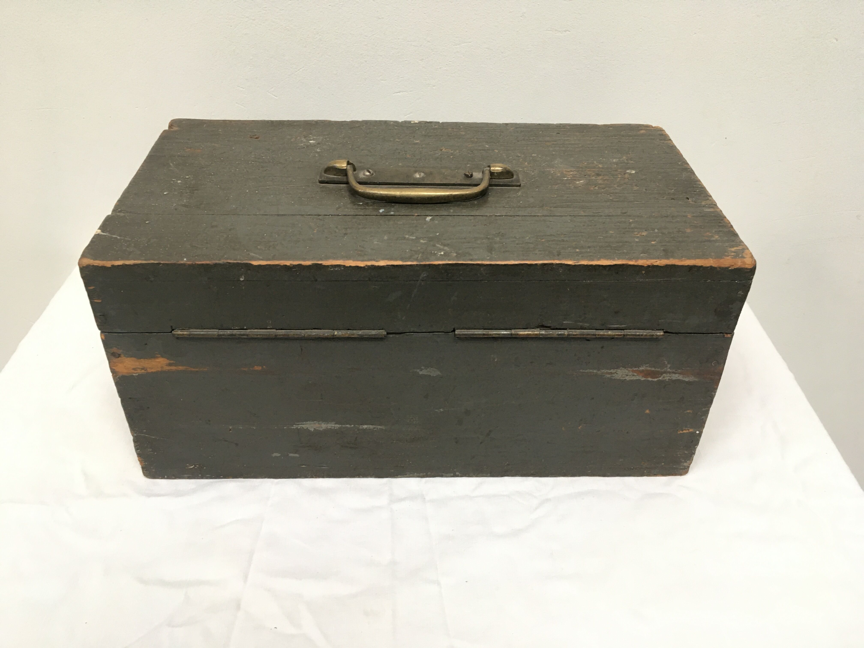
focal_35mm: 29
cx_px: 432
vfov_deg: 48.2
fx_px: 724
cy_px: 324
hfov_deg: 61.7
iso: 125
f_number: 2.2
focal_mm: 4.15
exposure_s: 1/33
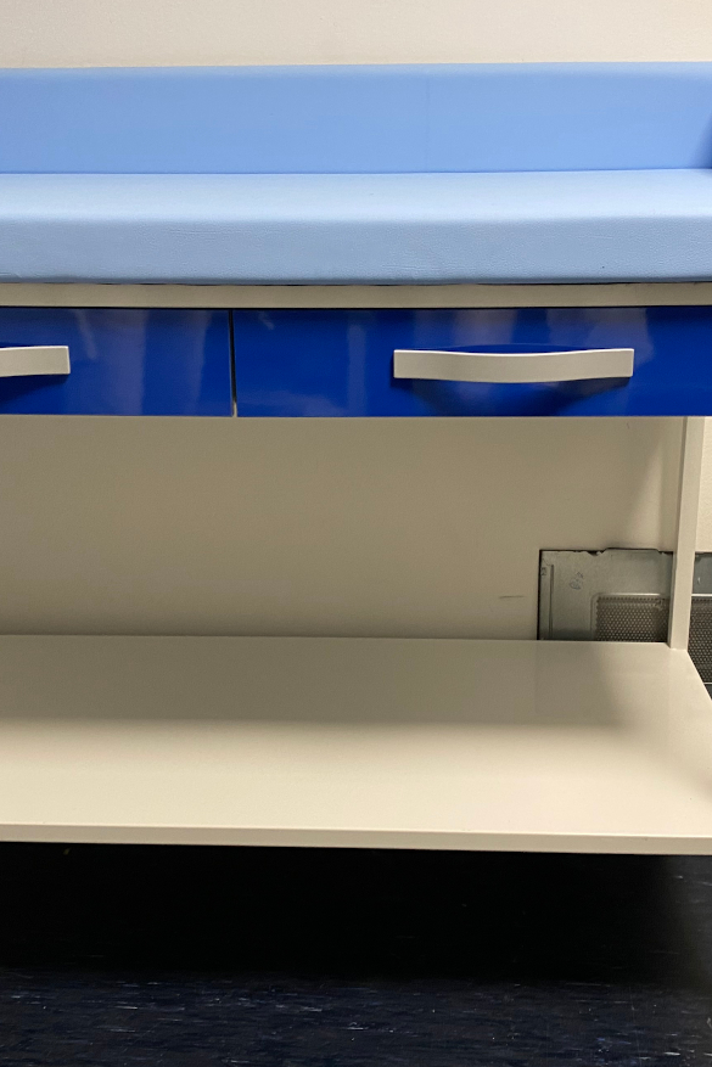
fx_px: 1097
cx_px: 239
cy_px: 530
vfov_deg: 51.9
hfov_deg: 35.6
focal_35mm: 37
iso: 125
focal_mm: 4.25
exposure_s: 1/50
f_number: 1.8
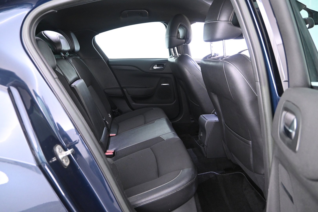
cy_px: 106
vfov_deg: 53.1
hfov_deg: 73.7
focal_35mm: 24
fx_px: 212
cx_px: 159
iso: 2500
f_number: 3.5
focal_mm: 16
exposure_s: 1/10
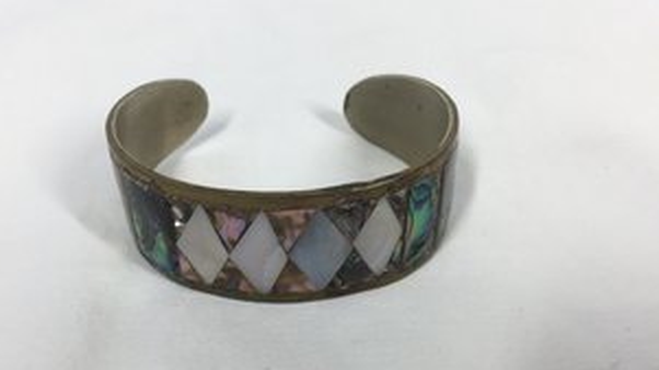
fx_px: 629
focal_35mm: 36
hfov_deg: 55.1
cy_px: 203
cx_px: 288
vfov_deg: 32.8
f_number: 2.2
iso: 40
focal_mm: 4.15
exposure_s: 1/120
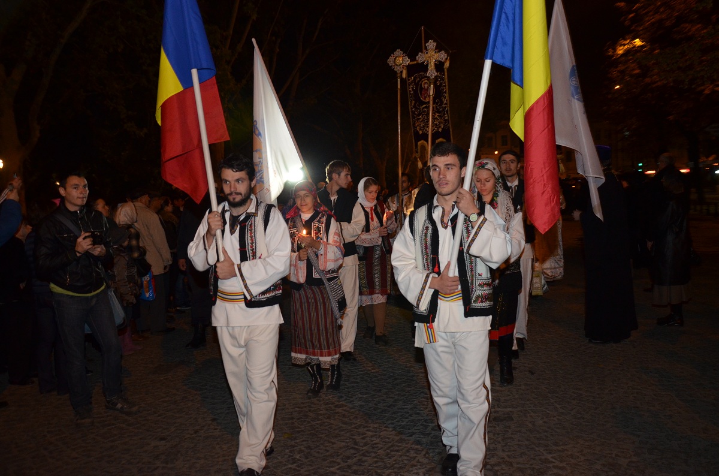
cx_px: 360
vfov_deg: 39.8
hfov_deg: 57.3
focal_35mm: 33
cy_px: 238
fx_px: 658
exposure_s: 1/40
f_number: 3.8
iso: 1000
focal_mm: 22
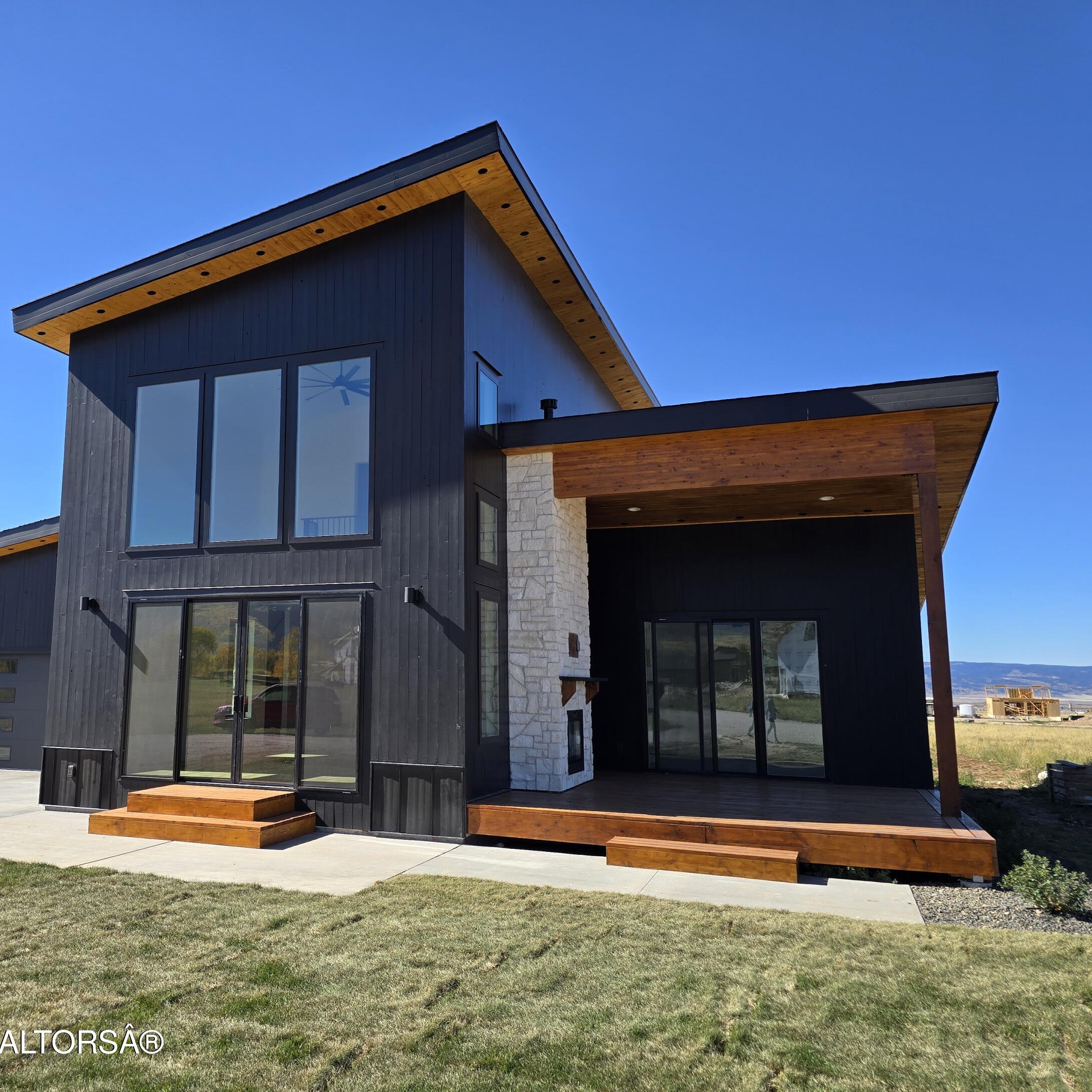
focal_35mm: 28
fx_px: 999
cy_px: 530
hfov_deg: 56.4
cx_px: 387
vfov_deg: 57.3
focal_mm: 6.3
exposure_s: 1/509
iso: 12
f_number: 1.7
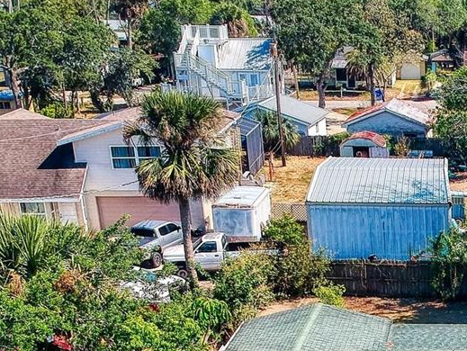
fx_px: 1040
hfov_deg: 23.6
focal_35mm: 77
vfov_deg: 18.2
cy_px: 421
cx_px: 523
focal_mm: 4.49
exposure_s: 1/1250
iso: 100
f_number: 2.6
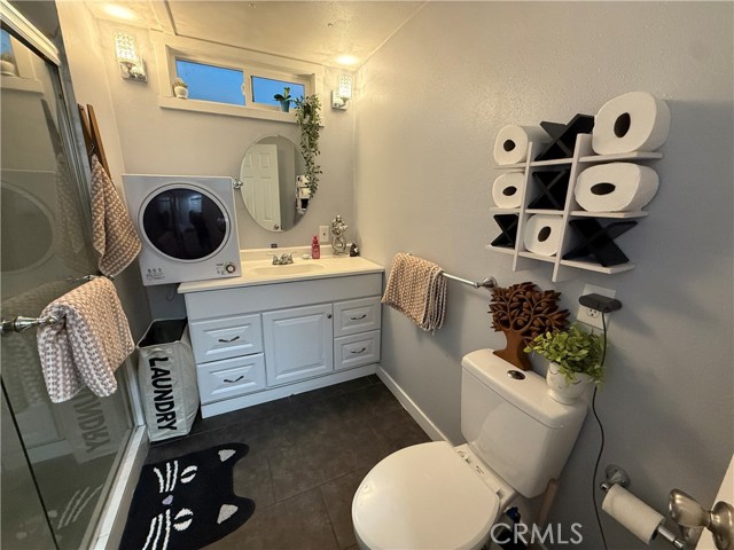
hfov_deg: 102.1
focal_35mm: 14
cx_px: 367
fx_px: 297
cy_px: 275
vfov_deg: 85.7
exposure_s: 1/60
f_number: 2.2
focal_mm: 2.22
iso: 500
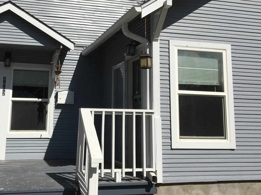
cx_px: 100
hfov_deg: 41.0
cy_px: 62
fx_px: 347
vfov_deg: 31.2
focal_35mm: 46
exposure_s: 1/4049
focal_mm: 4.15
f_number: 2.2
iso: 25
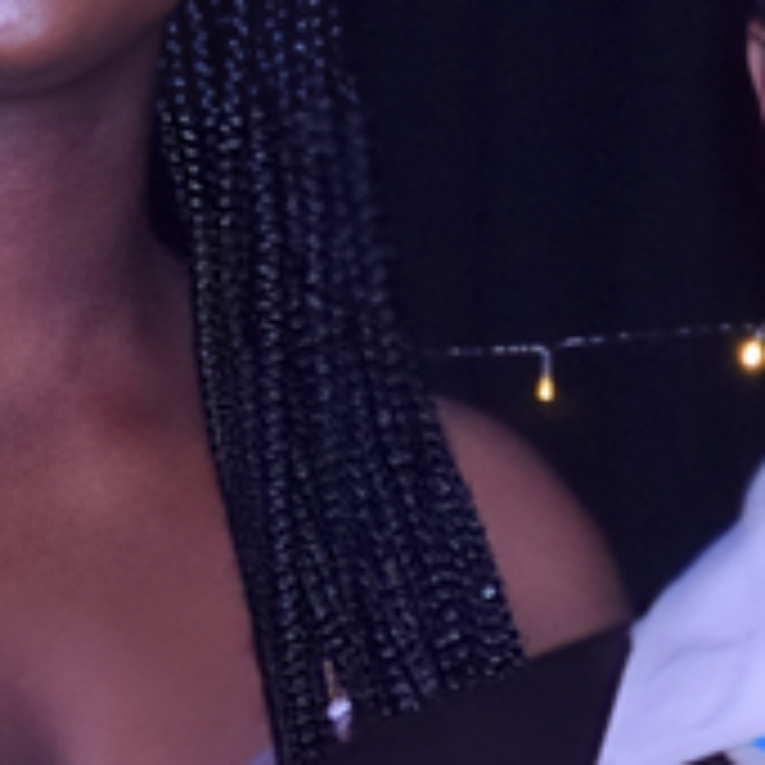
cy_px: 576
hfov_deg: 2.8
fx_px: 15445
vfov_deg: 2.8
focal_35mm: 618
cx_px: 756
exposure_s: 1/60
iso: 1000
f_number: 8
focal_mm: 55
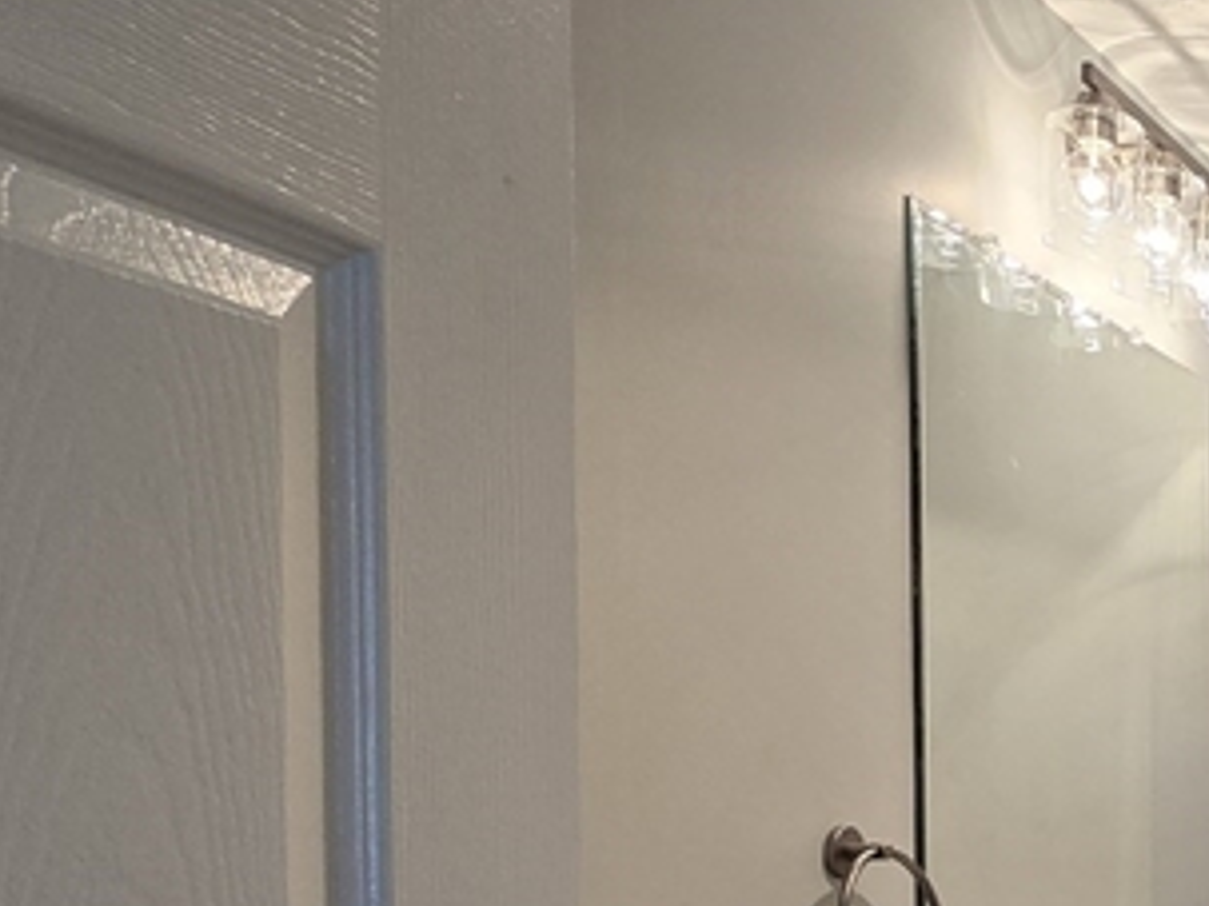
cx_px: 1656
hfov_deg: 30.9
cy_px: 870
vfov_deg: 30.9
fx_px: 1536
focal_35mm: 44
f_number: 2.2
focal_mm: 2.2
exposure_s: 1/60
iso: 80
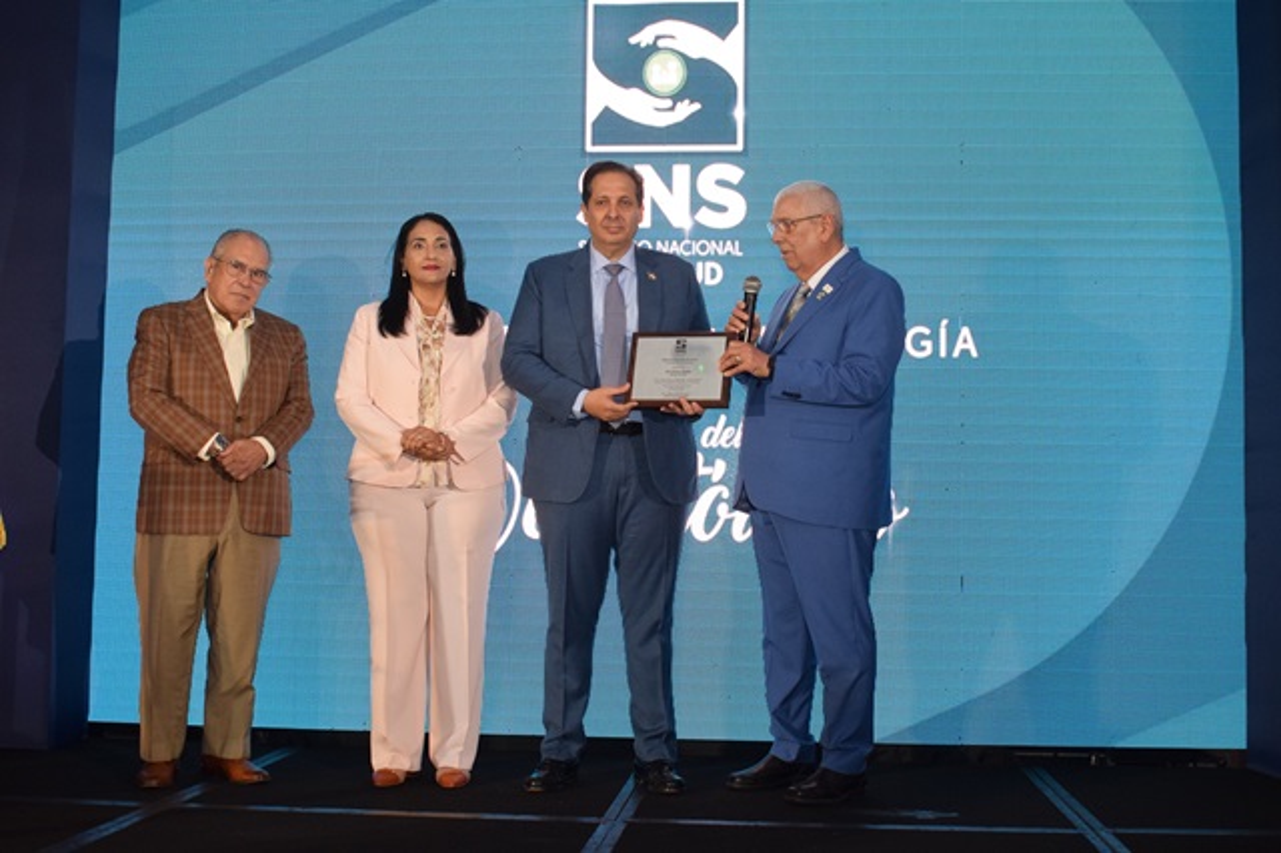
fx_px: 1600
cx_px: 640
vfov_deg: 29.8
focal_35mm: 45
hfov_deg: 43.6
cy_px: 426
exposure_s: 1/80
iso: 2000
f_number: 6.3
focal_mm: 30
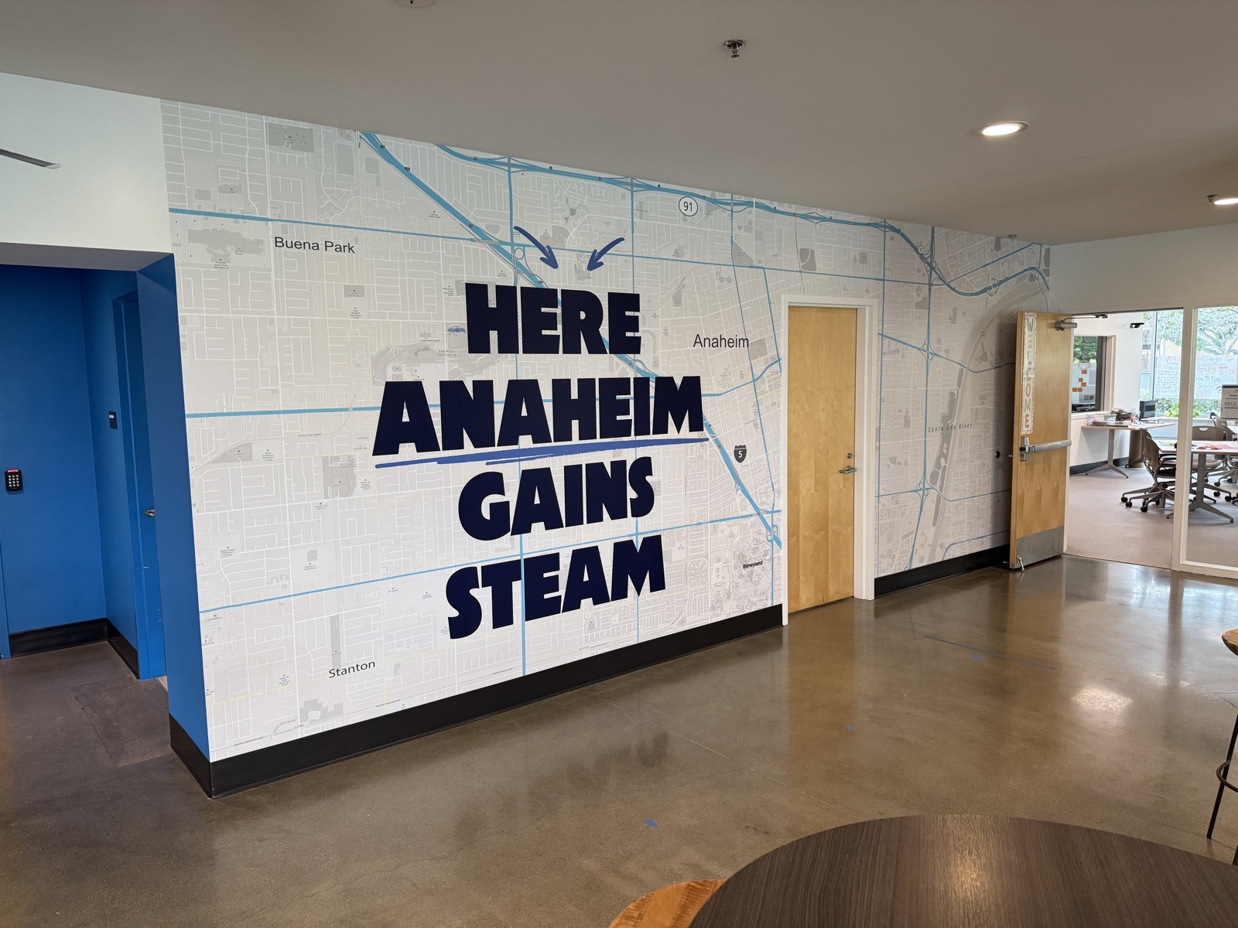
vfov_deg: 56.8
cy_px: 464
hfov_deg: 71.6
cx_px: 619
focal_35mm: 24
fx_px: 858
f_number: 1.78
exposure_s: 1/120
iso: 200
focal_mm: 6.76
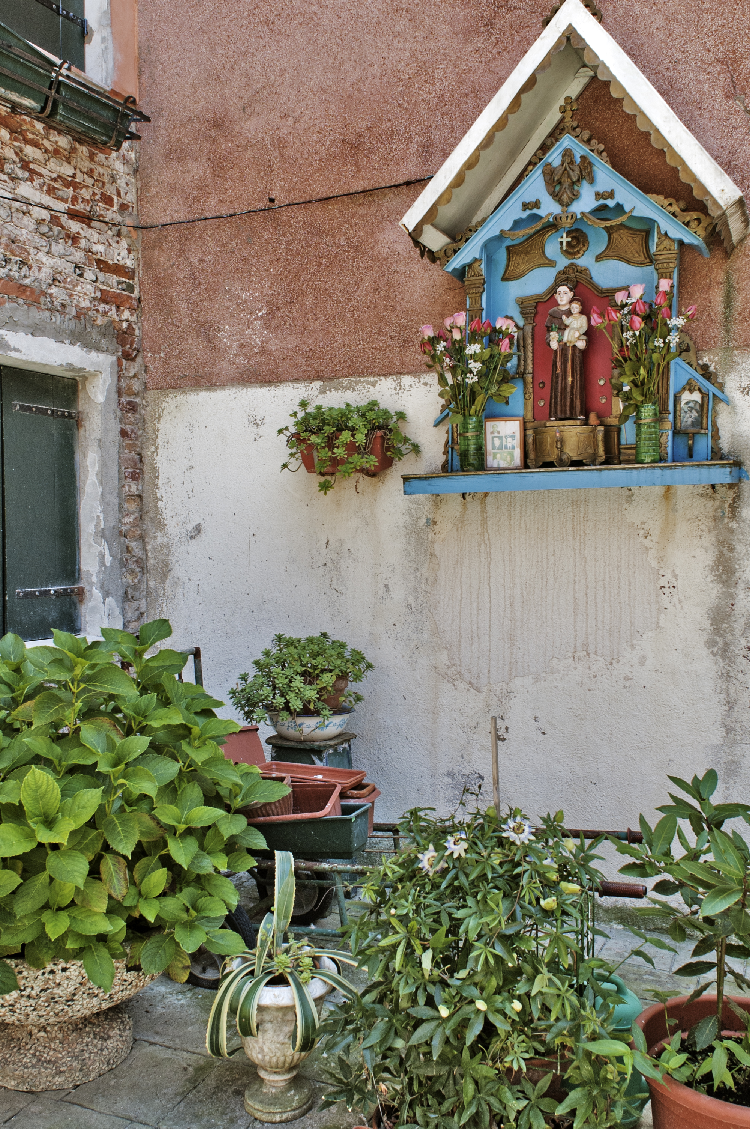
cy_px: 564
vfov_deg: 62.0
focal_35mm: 30
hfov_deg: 43.5
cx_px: 375
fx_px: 939
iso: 200
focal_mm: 20
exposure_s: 1/100
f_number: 10
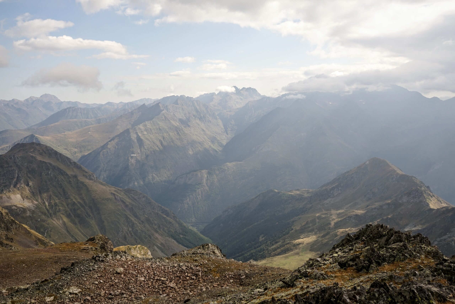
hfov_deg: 58.7
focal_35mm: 32
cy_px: 152
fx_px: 404
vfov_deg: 41.1
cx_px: 228
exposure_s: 1/400
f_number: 9
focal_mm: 32
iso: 200
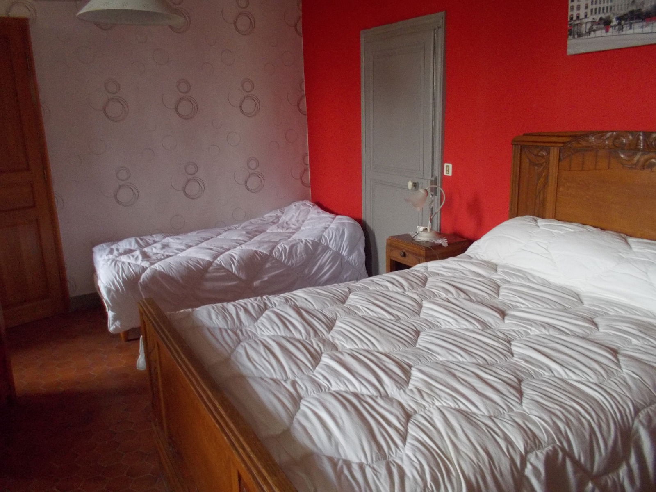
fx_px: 550
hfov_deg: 61.7
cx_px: 328
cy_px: 246
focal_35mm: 29
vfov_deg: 48.2
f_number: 3.3
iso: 400
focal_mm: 4.1
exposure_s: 1/30
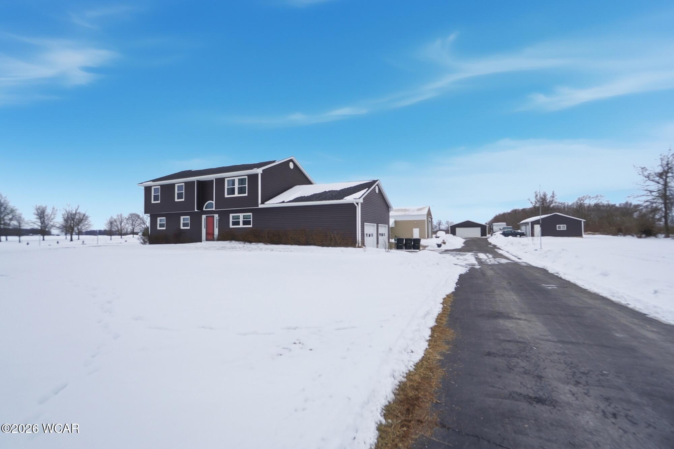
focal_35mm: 15
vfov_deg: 77.3
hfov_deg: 100.4
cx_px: 337
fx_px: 281
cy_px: 224
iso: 125
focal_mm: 10
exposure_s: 1/4000
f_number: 5.6
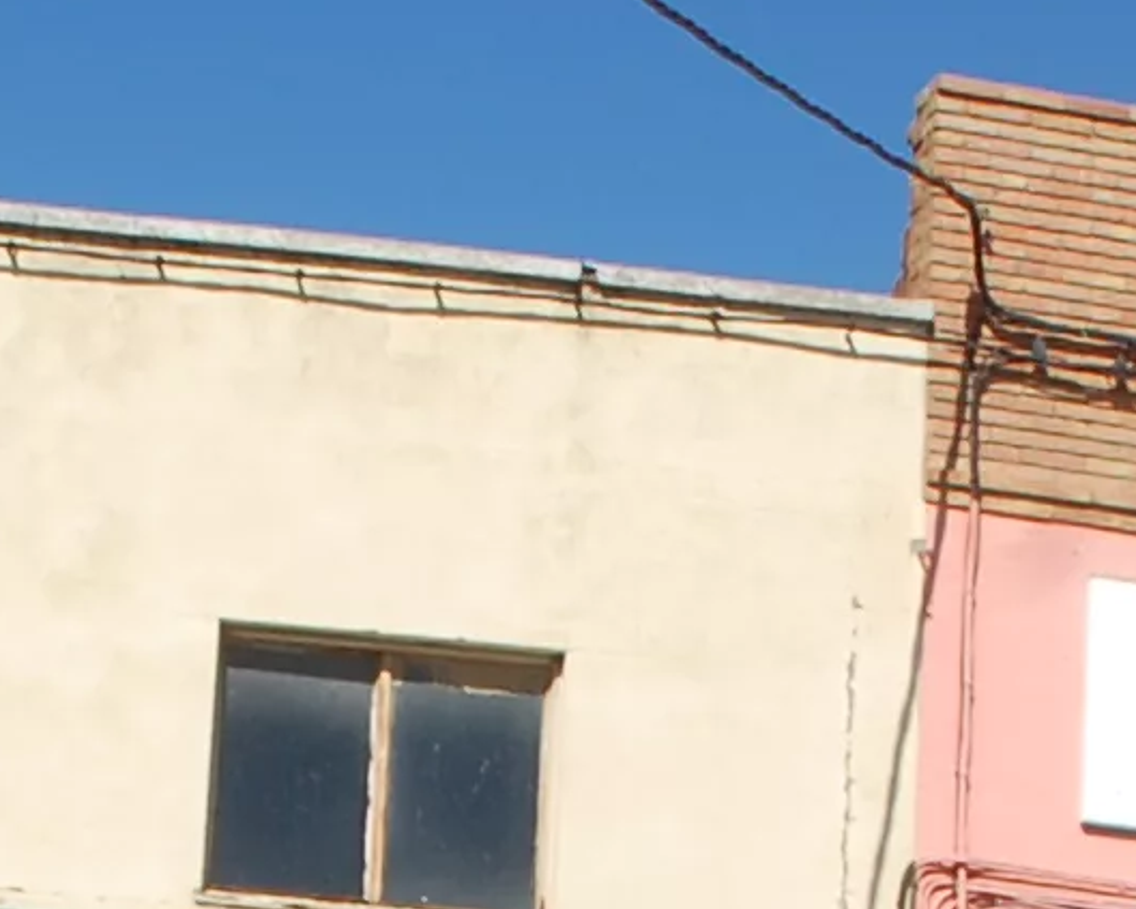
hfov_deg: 13.4
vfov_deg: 10.4
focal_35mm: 144
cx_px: 333
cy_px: 1270
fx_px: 4841
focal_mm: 18
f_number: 10
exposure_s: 1/400
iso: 200
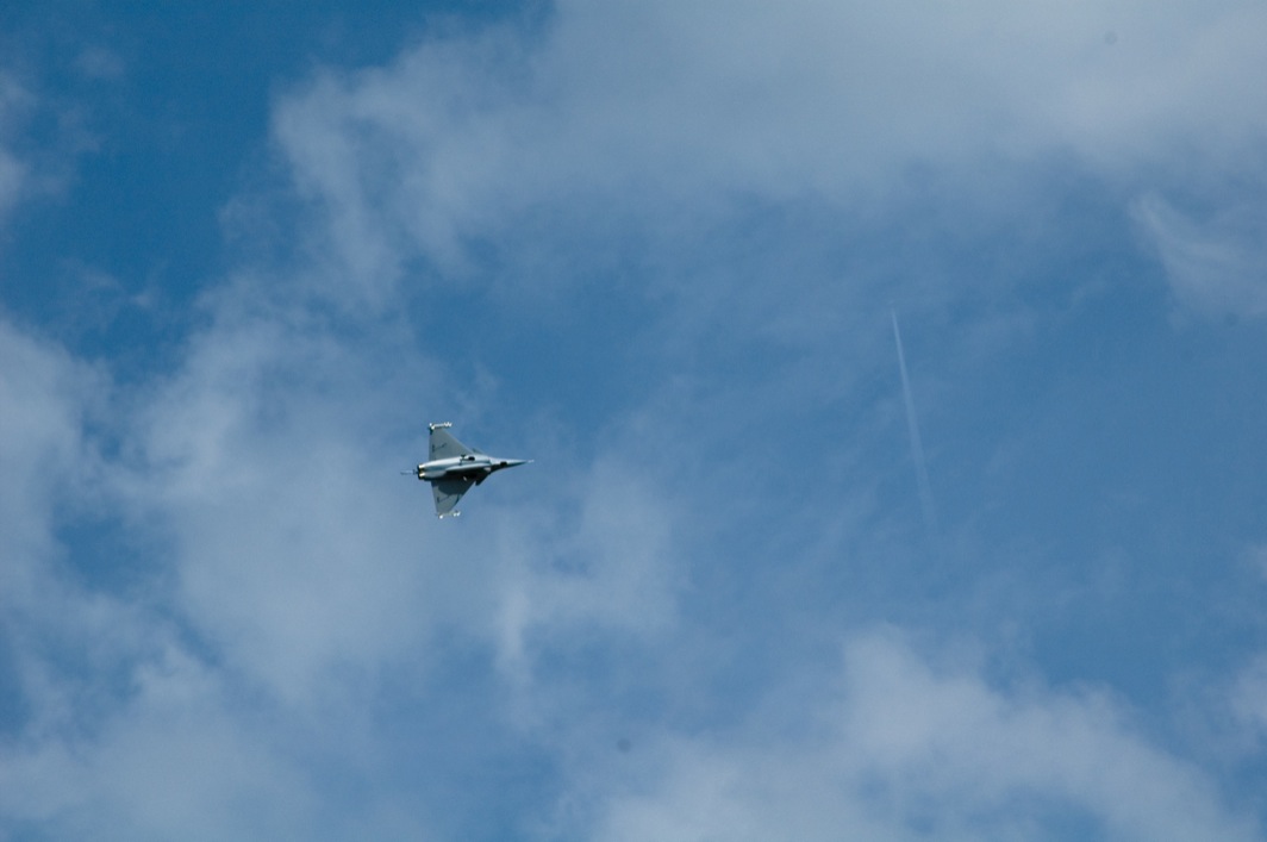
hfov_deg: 11.4
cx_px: 634
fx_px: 6328
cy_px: 421
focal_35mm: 180
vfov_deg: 7.6
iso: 200
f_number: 8
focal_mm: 120
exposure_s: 1/1250
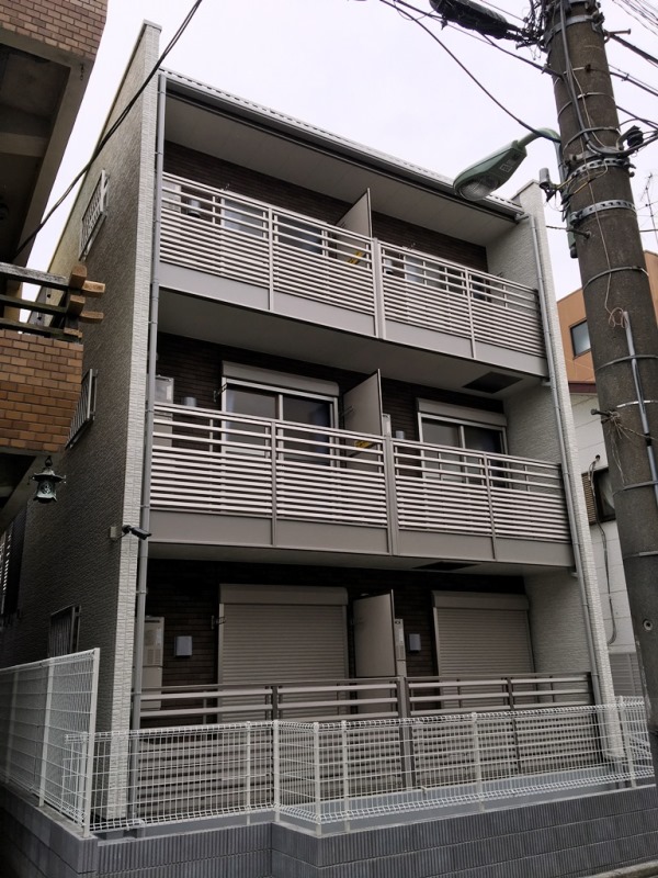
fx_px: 735
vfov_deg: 61.7
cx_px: 329
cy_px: 439
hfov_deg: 48.2
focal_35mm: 29
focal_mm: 4.15
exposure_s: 1/326
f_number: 2.2
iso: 25
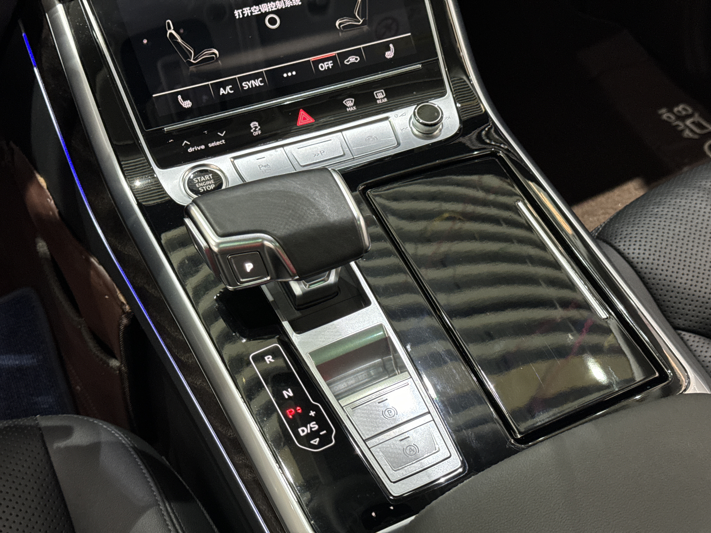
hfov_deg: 39.7
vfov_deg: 30.3
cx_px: 356
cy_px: 266
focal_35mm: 48
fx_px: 986
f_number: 1.78
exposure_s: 1/33
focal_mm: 6.86
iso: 500
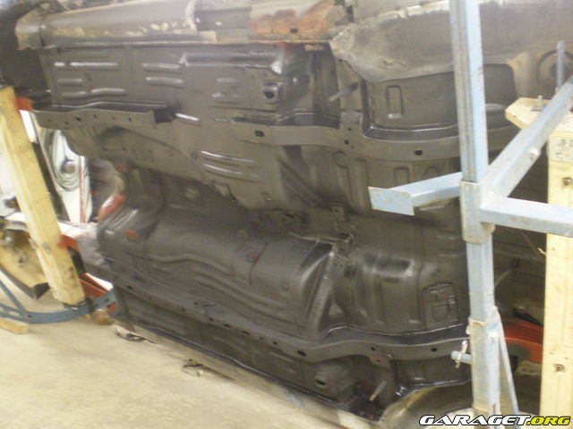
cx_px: 286
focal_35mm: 38
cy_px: 214
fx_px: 629
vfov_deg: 37.7
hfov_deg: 49.0
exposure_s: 1/8
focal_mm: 6.3
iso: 400
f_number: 3.1
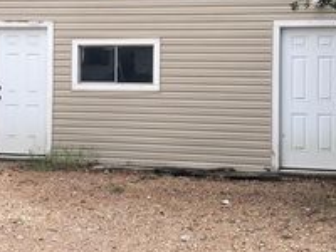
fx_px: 679
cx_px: 143
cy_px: 83
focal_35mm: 70
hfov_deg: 27.7
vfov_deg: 20.9
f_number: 1.8
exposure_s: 1/1263
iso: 20
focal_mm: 3.99
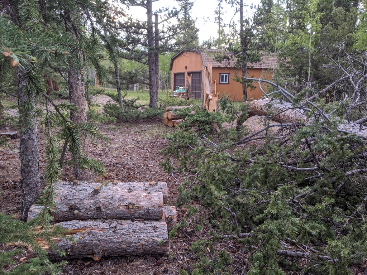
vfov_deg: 51.4
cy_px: 138
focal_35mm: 27
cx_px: 184
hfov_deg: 65.3
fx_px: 286
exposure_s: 1/35.2
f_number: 1.8
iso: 74
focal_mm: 4.44
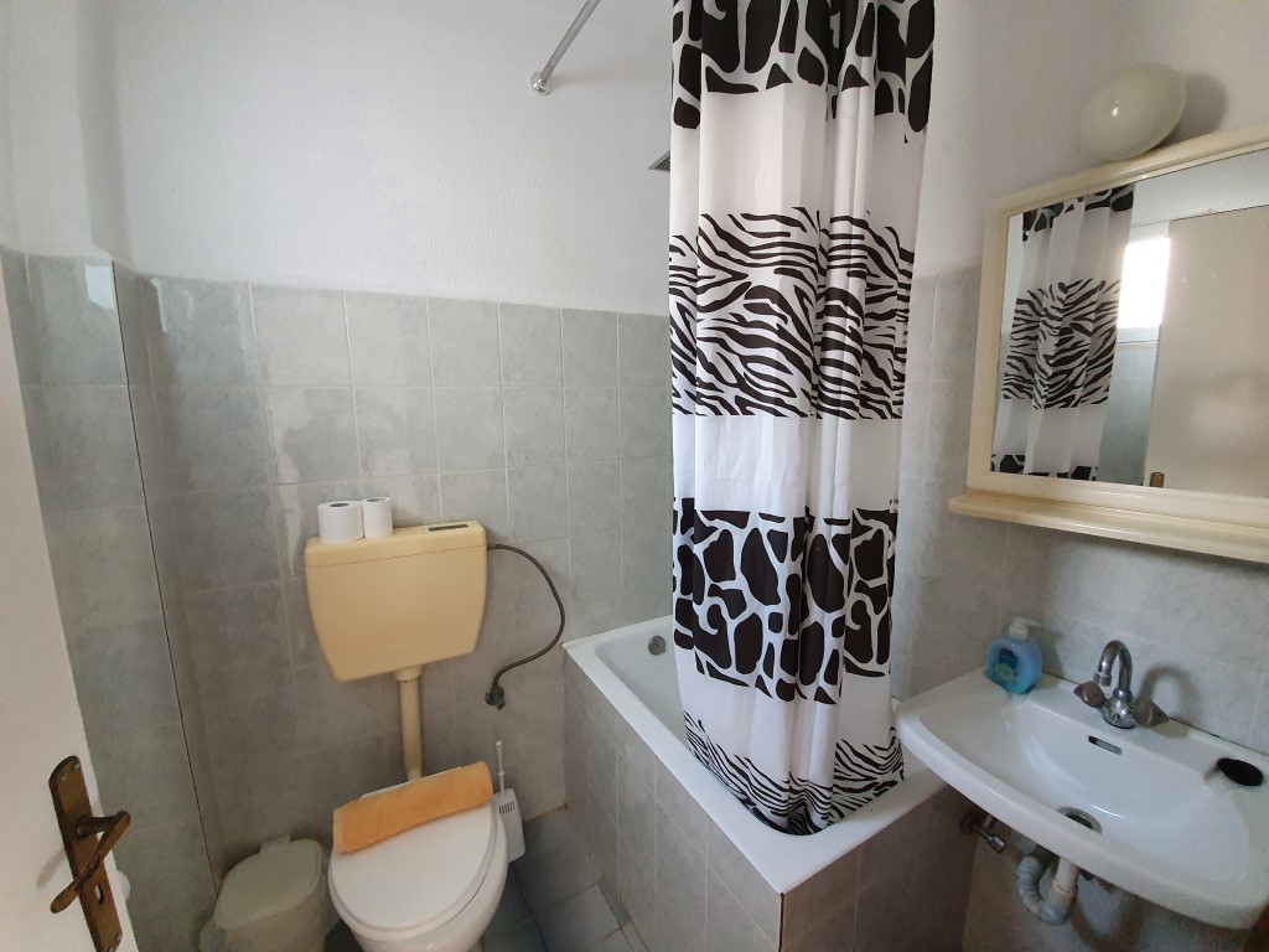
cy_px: 476
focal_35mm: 13
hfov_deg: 106.2
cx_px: 634
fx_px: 477
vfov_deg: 89.9
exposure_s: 1/33
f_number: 2.2
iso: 400
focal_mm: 1.8
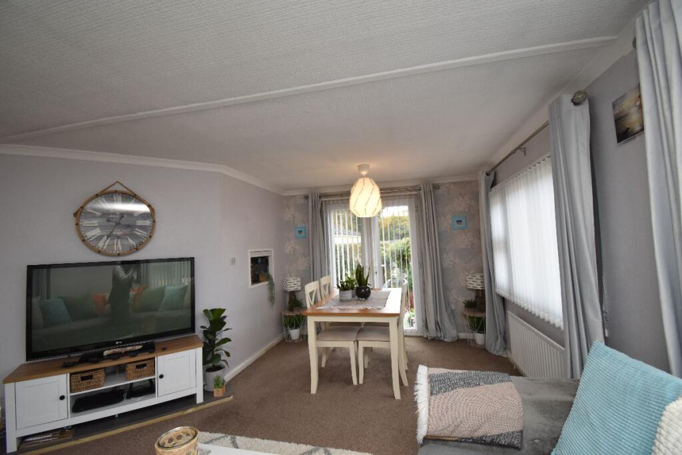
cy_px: 228
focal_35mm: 15
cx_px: 341
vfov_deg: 77.3
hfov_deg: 100.4
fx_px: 284
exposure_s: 1/160
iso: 800
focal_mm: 10
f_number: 4.5
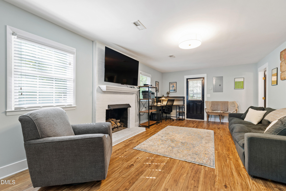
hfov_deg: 100.4
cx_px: 143
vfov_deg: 77.3
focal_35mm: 15
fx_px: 119
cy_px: 96
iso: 100
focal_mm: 10
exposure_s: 1
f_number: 8
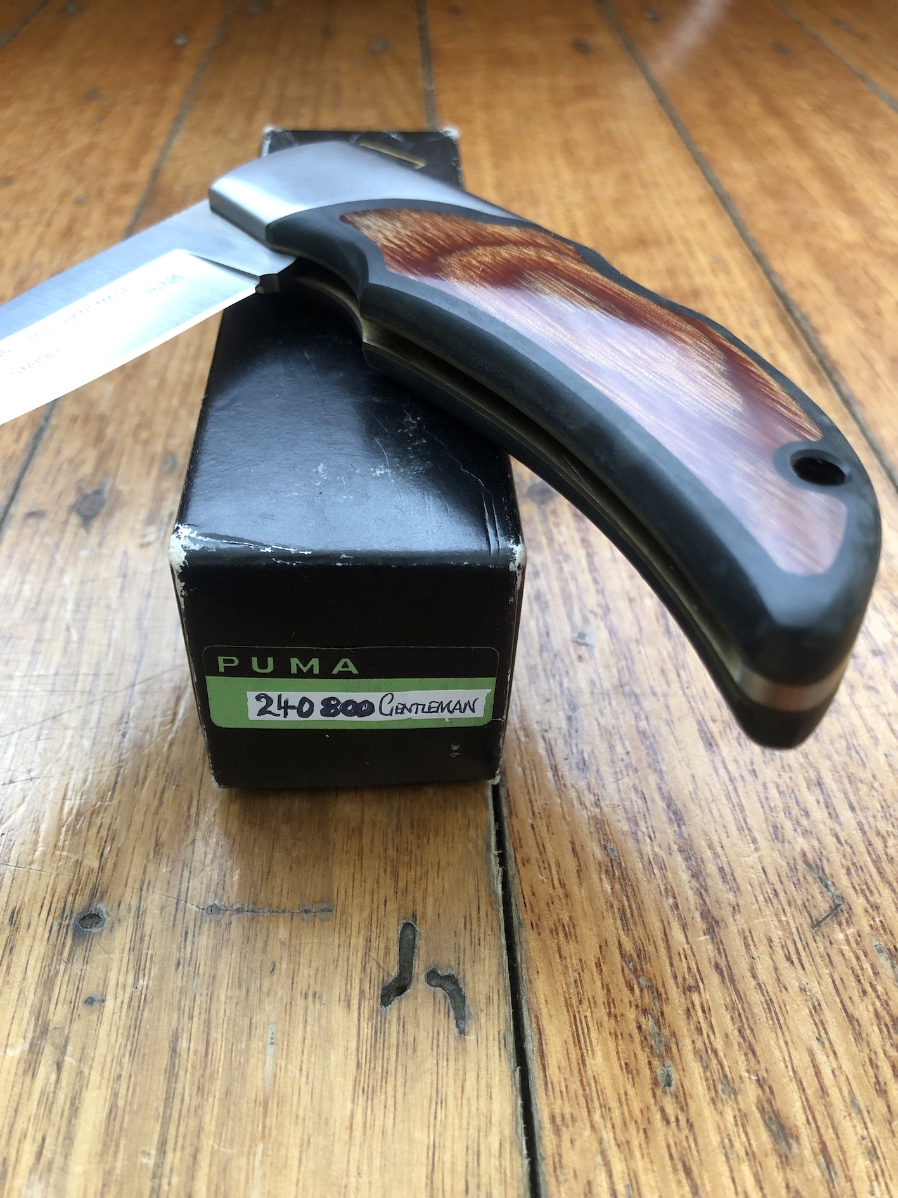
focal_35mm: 28
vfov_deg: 63.5
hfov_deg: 49.7
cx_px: 449
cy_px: 599
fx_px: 969
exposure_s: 1/15
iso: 50
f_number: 1.8
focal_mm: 3.99
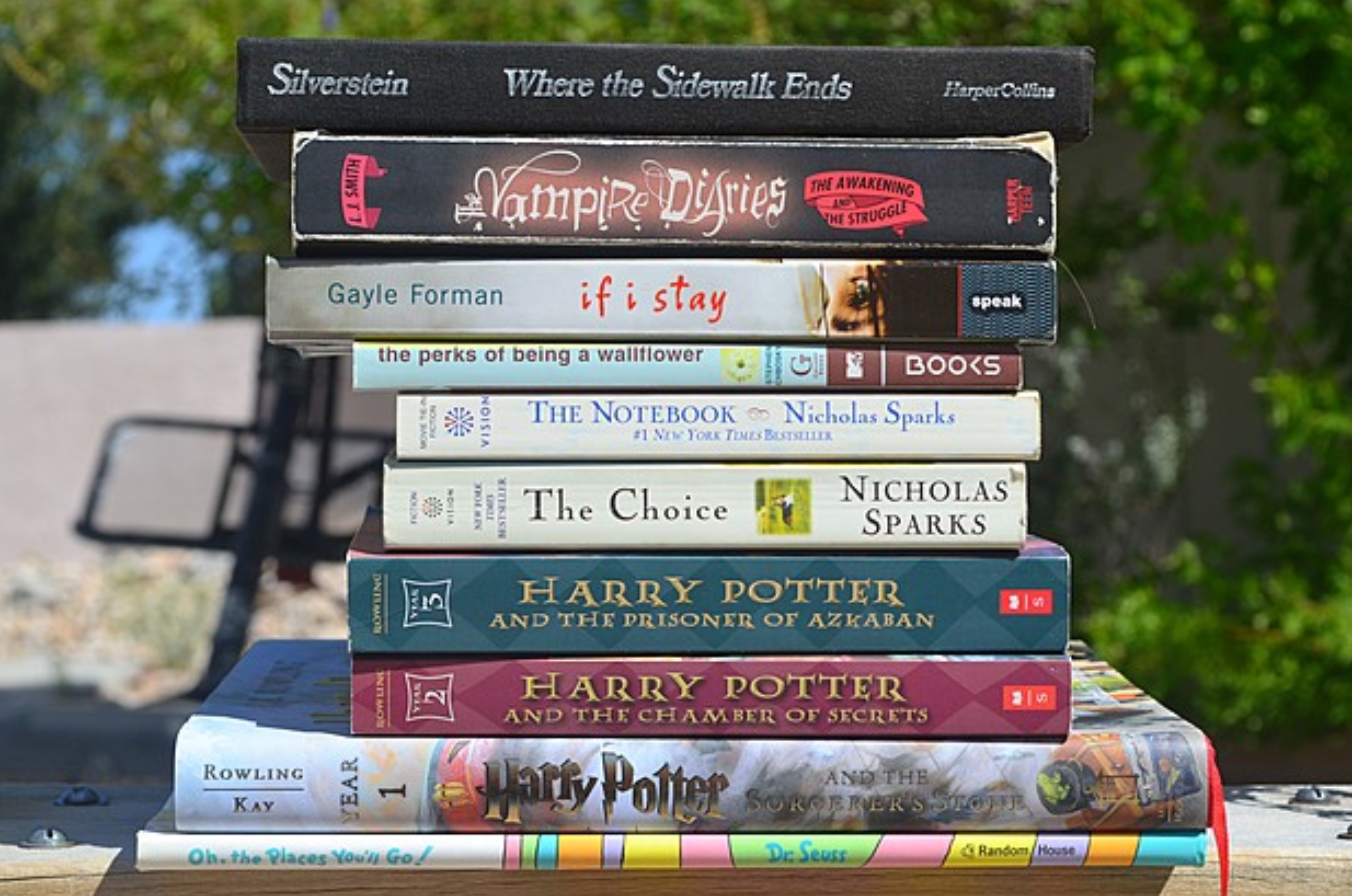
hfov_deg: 23.8
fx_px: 3206
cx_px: 681
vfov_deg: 15.9
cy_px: 462
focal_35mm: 86
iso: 200
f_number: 11
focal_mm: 55
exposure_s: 1/400
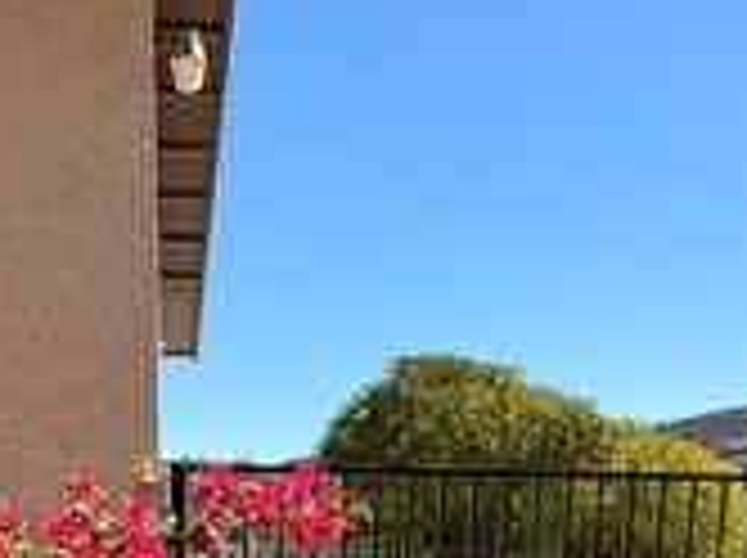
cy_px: 774
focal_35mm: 54
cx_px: 238
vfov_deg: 23.1
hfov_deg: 35.2
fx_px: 1164
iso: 32
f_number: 2.2
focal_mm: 2.22
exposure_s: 1/770
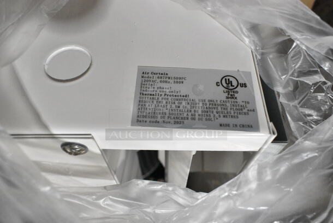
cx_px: 166
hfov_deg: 61.9
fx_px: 278
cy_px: 112
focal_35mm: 30
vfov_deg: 43.7
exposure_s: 1/320
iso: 6400
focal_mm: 20
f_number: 9
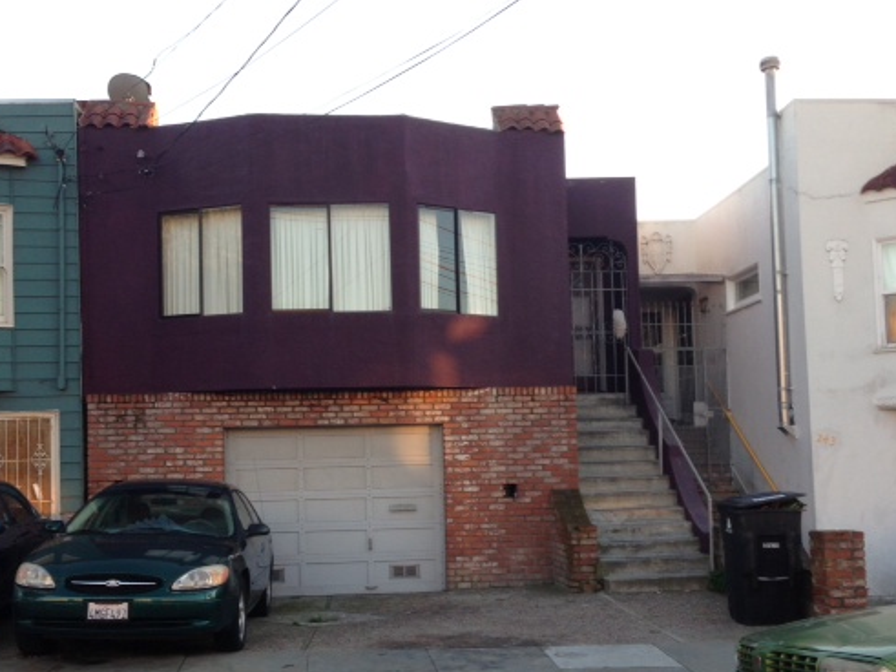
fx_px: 1113
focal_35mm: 43
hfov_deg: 43.8
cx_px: 411
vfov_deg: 33.5
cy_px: 409
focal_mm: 4.13
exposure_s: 1/120
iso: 64
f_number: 2.4
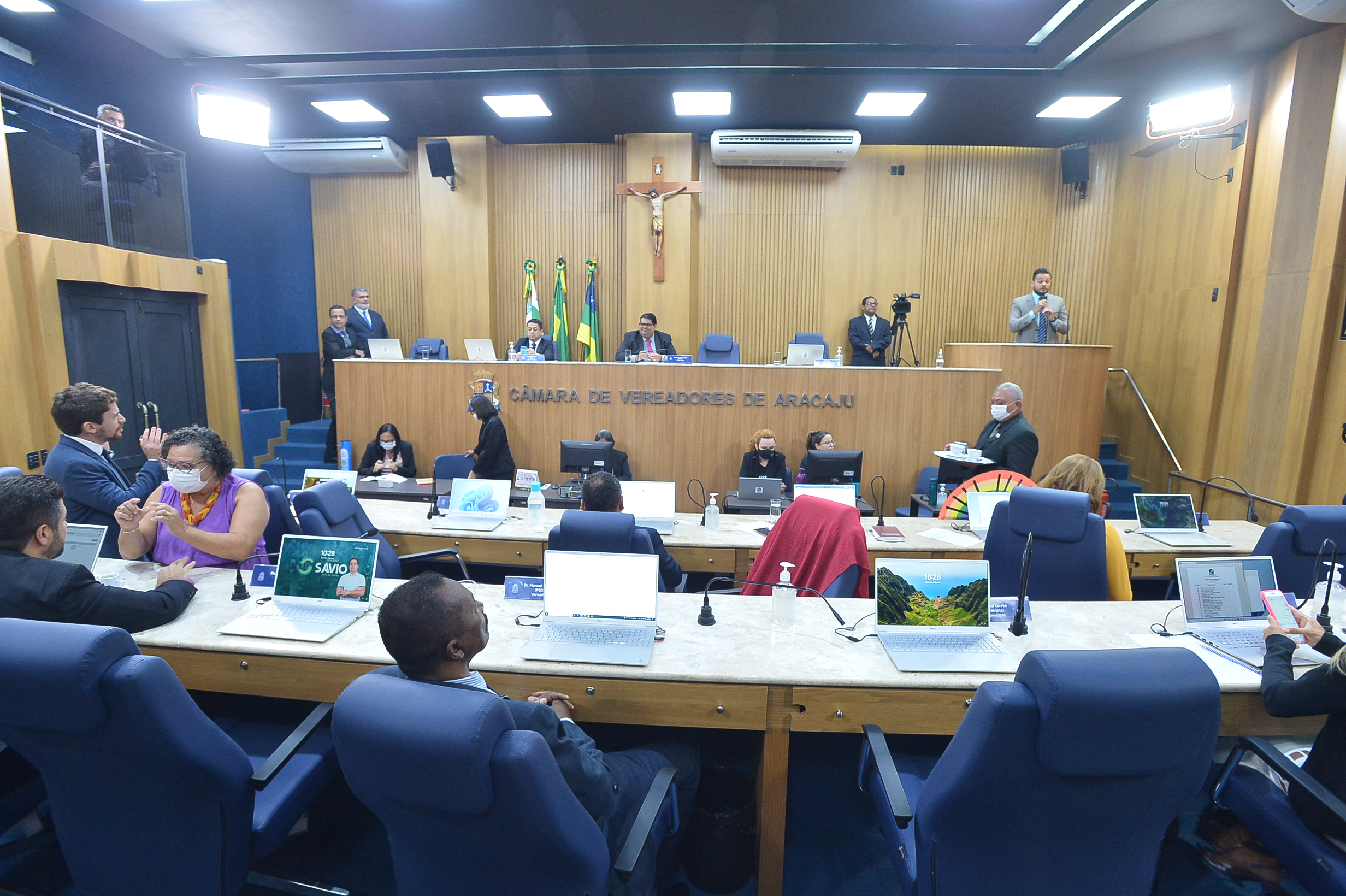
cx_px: 673
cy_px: 448
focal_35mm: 17
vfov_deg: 70.4
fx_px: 635
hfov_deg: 93.3
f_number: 7.1
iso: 4000
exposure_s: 1/125
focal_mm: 17
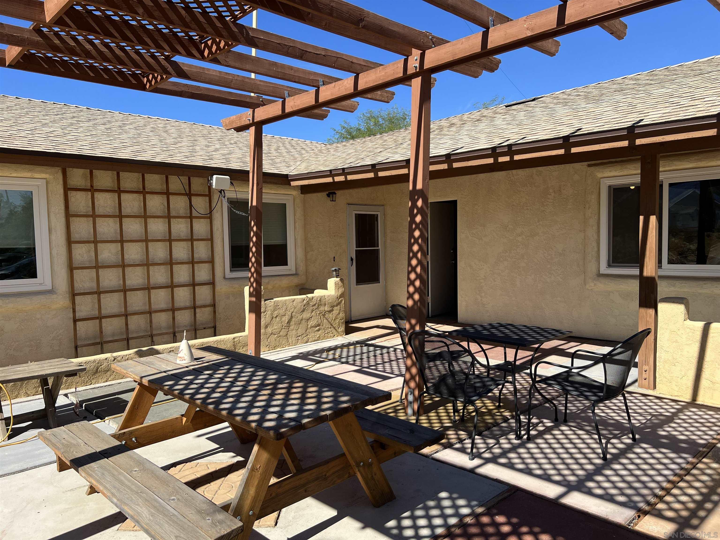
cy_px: 270
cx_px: 360
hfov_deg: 67.3
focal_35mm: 26
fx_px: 541
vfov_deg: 53.1
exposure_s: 1/2762
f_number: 1.5
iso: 50
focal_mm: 5.7
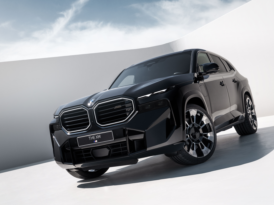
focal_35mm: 47
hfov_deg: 40.4
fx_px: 372
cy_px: 104
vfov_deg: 30.9
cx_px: 141
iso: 400
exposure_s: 1/400
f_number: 9
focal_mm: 43
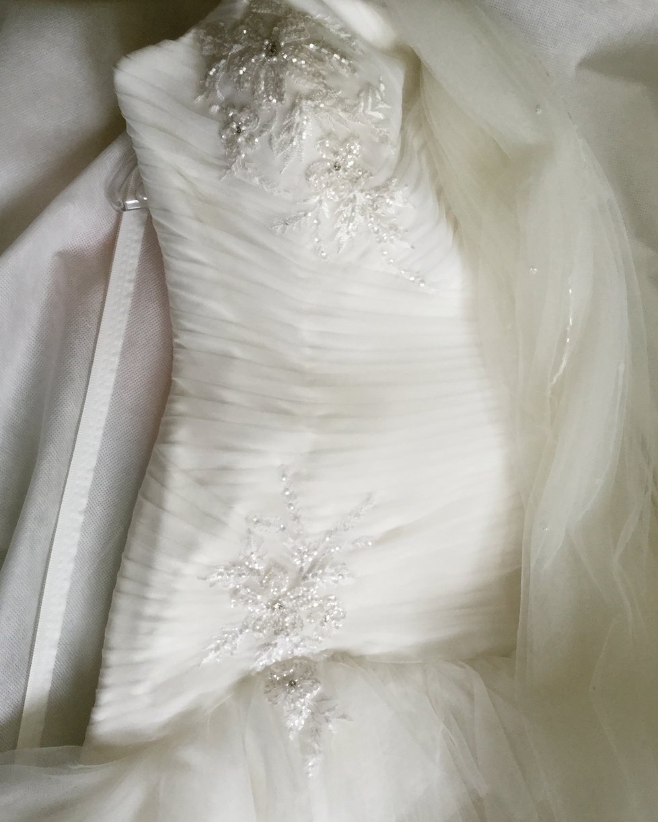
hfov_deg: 44.6
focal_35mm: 33
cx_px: 326
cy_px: 421
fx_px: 803
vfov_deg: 54.2
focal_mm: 3.3
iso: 32
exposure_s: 1/33
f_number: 2.4
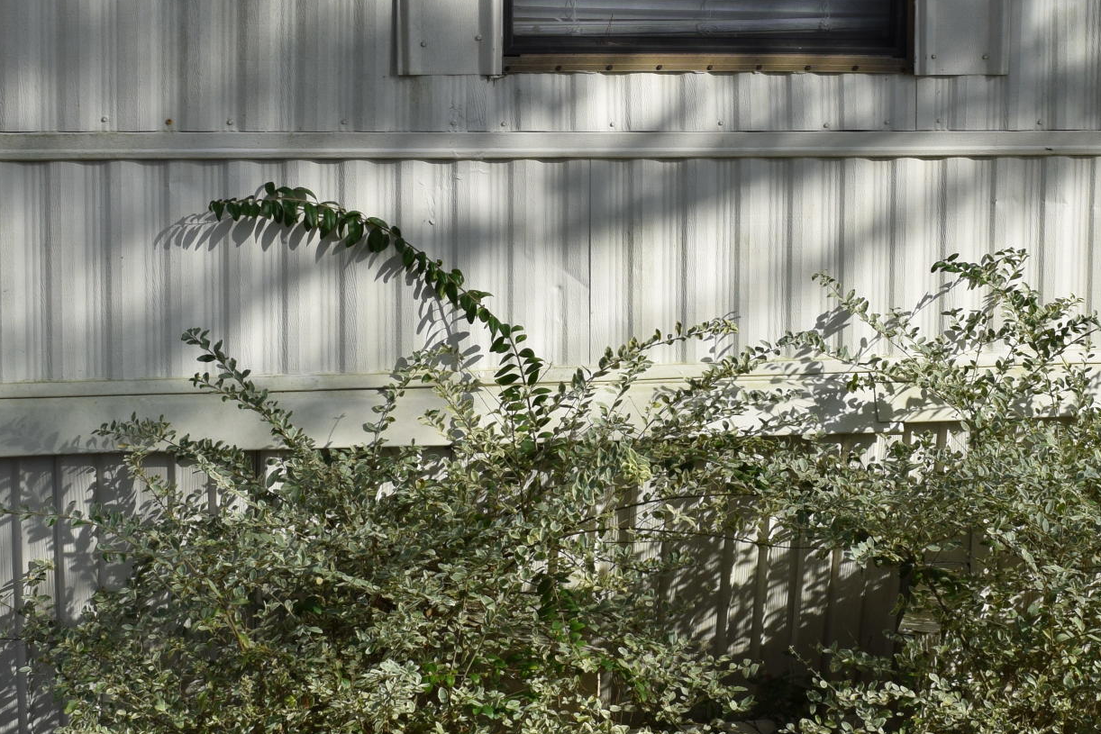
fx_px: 2477
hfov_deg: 25.1
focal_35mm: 81
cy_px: 313
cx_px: 583
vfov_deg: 16.9
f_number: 10
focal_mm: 22
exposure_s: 1/400
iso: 200
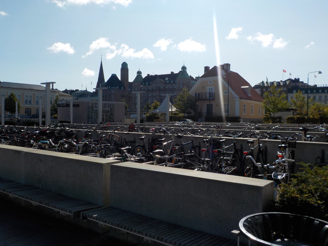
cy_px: 123
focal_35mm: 30
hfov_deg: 60.0
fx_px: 284
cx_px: 164
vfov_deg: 46.8
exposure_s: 1/1600
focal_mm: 4.1
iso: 125
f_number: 3.3
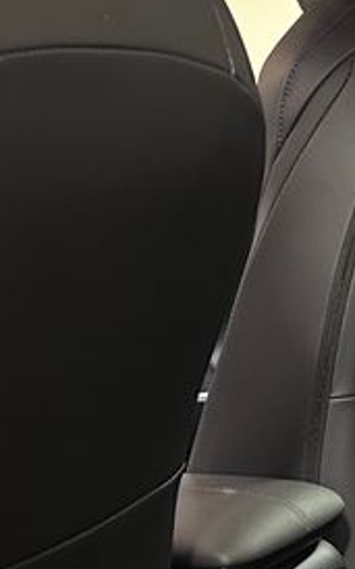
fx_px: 1472
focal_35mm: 95
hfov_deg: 12.4
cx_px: 666
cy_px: 530
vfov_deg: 21.3
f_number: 1.78
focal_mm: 6.86
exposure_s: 1/25
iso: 1000
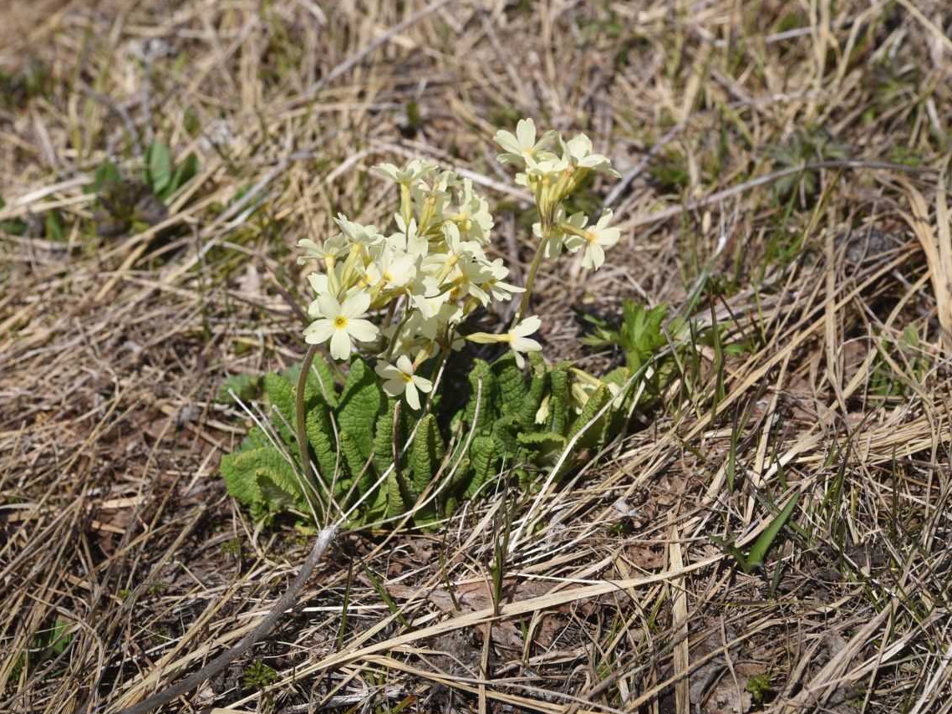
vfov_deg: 18.7
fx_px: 2172
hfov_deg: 24.7
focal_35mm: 79
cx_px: 411
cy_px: 360
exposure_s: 1/500
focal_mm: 72
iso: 125
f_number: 9
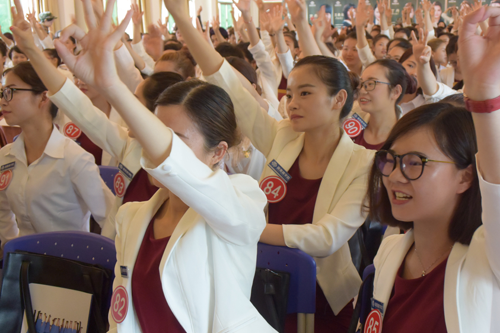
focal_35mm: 51
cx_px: 260
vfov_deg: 26.5
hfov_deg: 38.9
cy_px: 180
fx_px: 708
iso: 800
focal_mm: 15.7
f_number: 4.2
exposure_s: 1/20
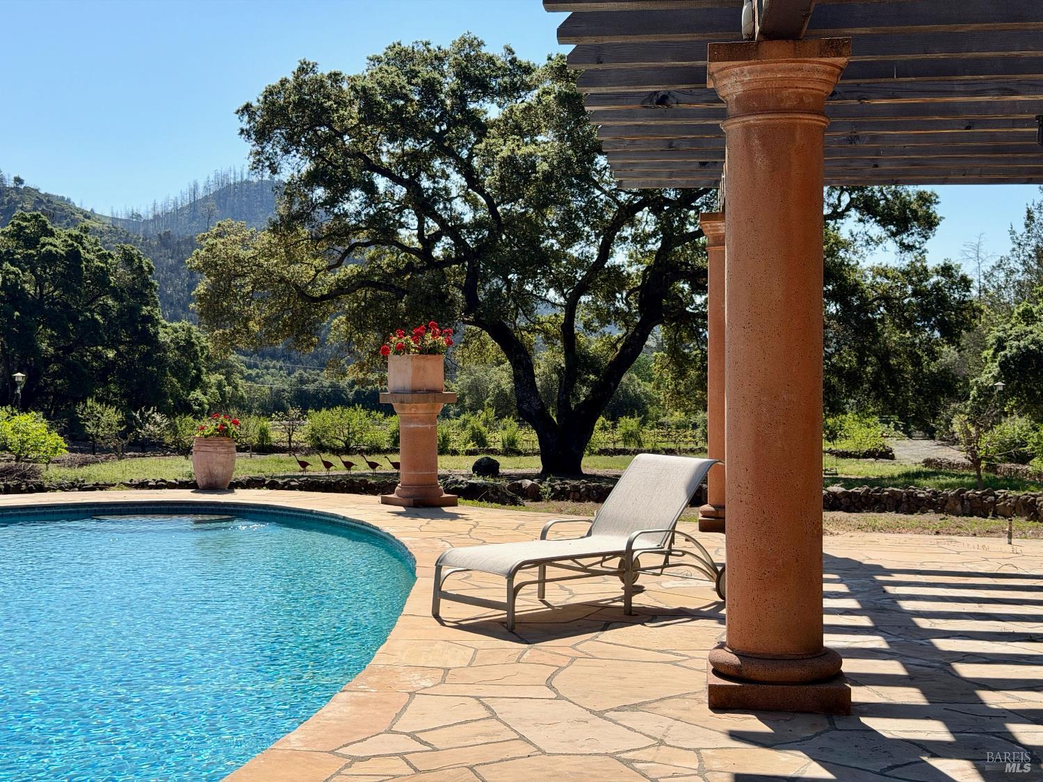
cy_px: 391
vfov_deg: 30.3
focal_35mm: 48
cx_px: 522
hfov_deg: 39.7
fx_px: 1446
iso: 64
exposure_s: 1/5208
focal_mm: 6.76
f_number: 1.78
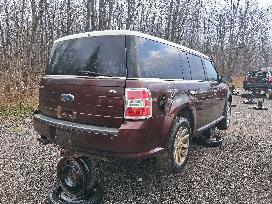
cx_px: 136
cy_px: 102
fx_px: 204
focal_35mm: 26
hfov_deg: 67.3
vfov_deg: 53.1
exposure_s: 1/120
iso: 50
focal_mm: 3.98
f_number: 1.8
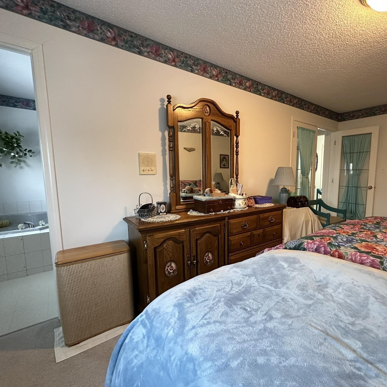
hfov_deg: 83.1
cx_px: 230
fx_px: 215
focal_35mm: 17
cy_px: 199
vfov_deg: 83.9
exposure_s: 1/60
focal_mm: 2.22
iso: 400
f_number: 2.2
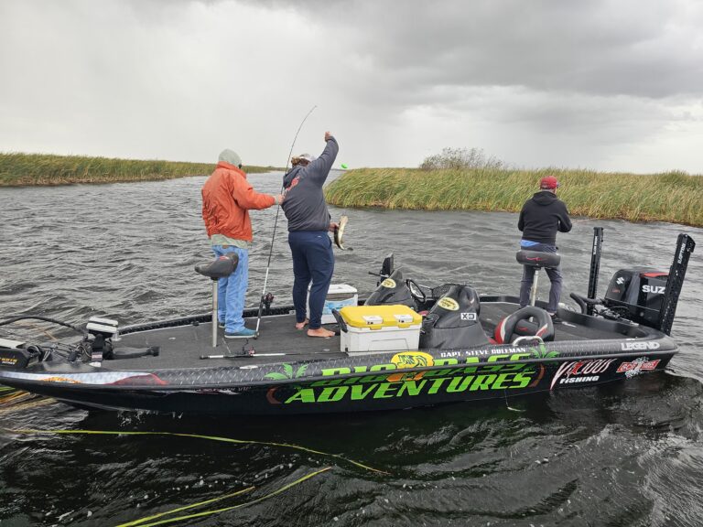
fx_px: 467
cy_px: 264
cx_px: 352
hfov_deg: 73.9
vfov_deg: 58.9
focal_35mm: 23
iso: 25
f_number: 1.7
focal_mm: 6.3
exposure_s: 1/360
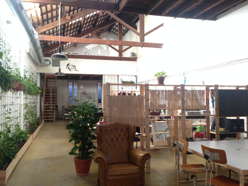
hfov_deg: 55.4
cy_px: 93
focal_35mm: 33
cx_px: 124
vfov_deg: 42.9
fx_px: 236
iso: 200
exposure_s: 1/20
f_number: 2.4
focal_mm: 4.12
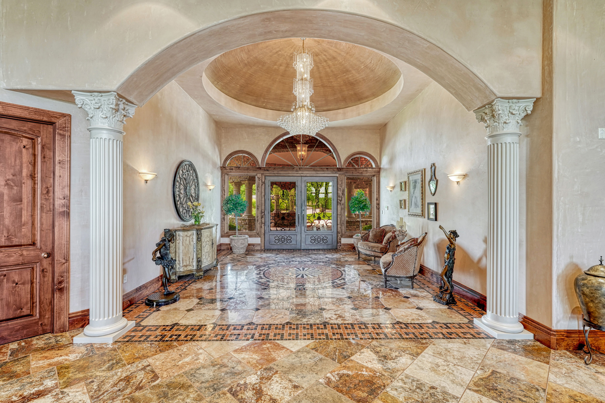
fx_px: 266
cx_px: 302
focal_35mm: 16
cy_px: 202
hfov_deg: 97.4
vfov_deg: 74.5
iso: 400
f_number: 8
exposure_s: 1/60
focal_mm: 15.8
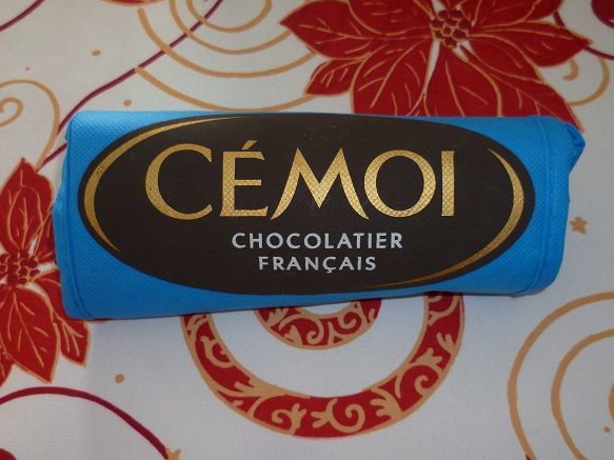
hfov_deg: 52.6
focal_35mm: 35
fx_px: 621
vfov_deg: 40.7
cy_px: 226
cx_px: 310
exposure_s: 1/30
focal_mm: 6.1
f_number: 3.2
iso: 200
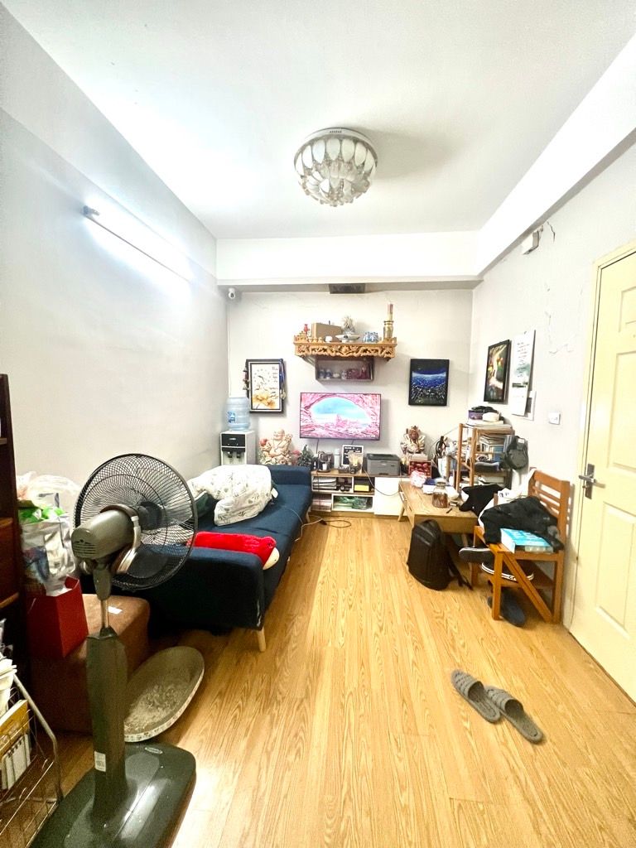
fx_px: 318
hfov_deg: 89.9
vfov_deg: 106.2
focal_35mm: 13
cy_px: 424
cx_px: 318
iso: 250
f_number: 1.8
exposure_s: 1/50
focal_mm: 1.57
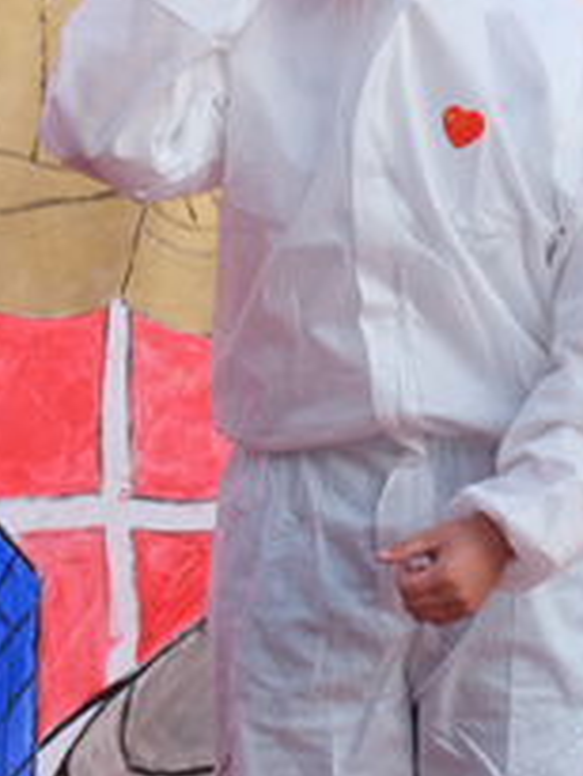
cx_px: 394
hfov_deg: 8.1
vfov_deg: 10.7
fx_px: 4105
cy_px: 106
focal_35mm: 183
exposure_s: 1/200
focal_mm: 40.7
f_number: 6.4
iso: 320
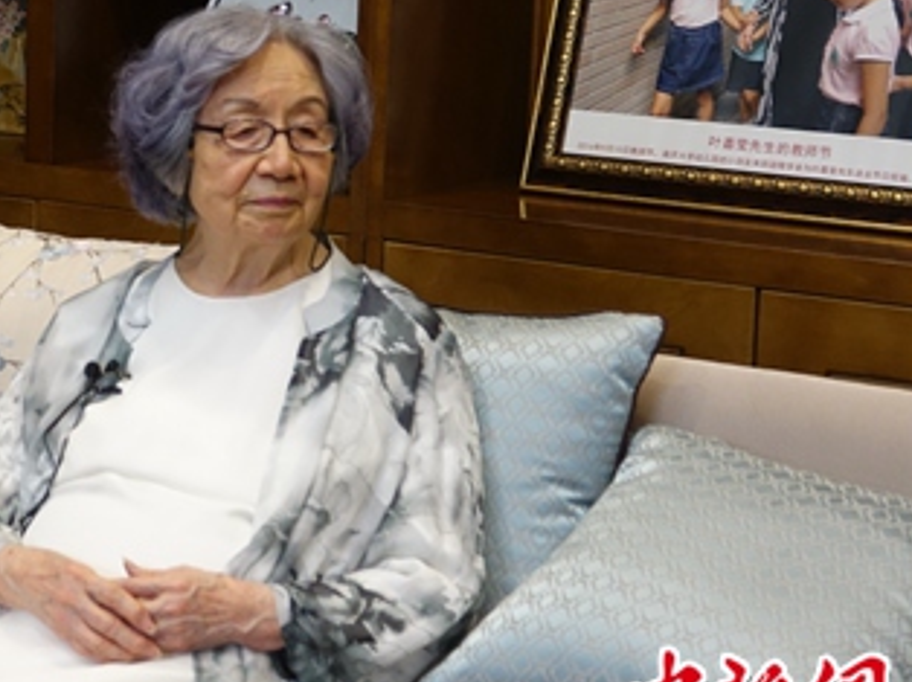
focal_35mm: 103
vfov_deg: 14.3
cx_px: 73
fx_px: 2712
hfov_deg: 18.7
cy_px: 238
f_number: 3.2
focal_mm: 20.49
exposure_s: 1/40
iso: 800
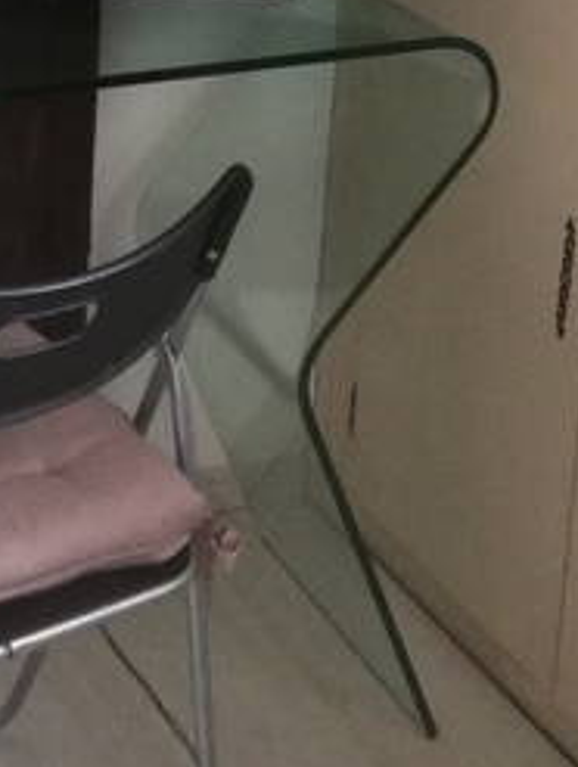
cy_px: -90
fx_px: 1843
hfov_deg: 17.8
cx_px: 196
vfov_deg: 22.2
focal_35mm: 83
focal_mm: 3.81
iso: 500
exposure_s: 1/25
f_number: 2.2
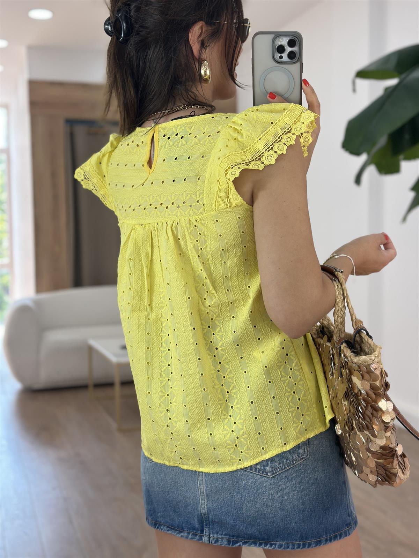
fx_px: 775
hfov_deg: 30.3
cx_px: 210
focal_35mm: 48
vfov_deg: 39.7
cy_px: 279
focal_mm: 6.86
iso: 80
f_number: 1.78
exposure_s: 1/240
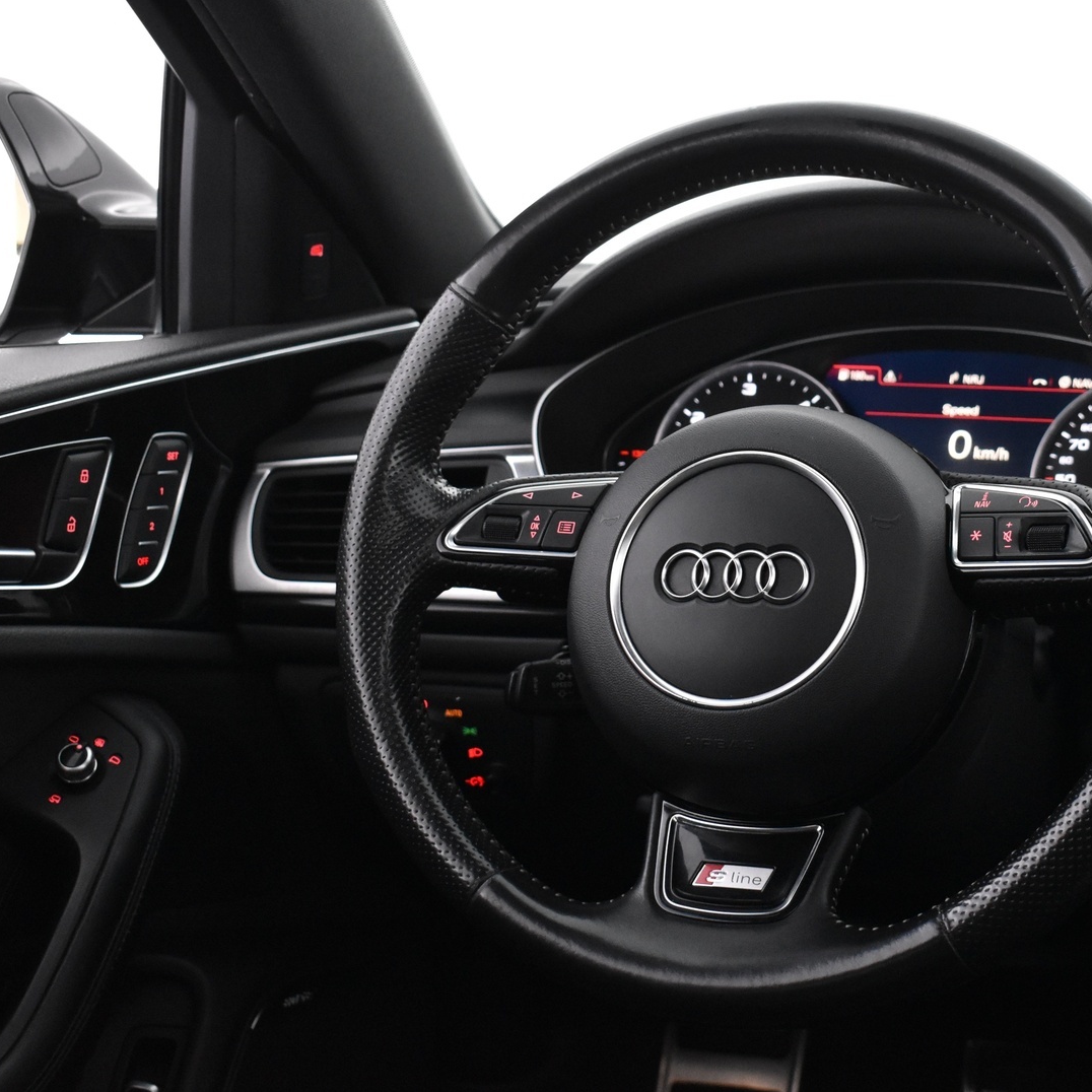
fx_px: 1986
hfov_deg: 30.5
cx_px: 743
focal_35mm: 56
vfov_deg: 30.7
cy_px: 546
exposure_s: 1/40
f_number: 4.2
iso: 3200
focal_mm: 29
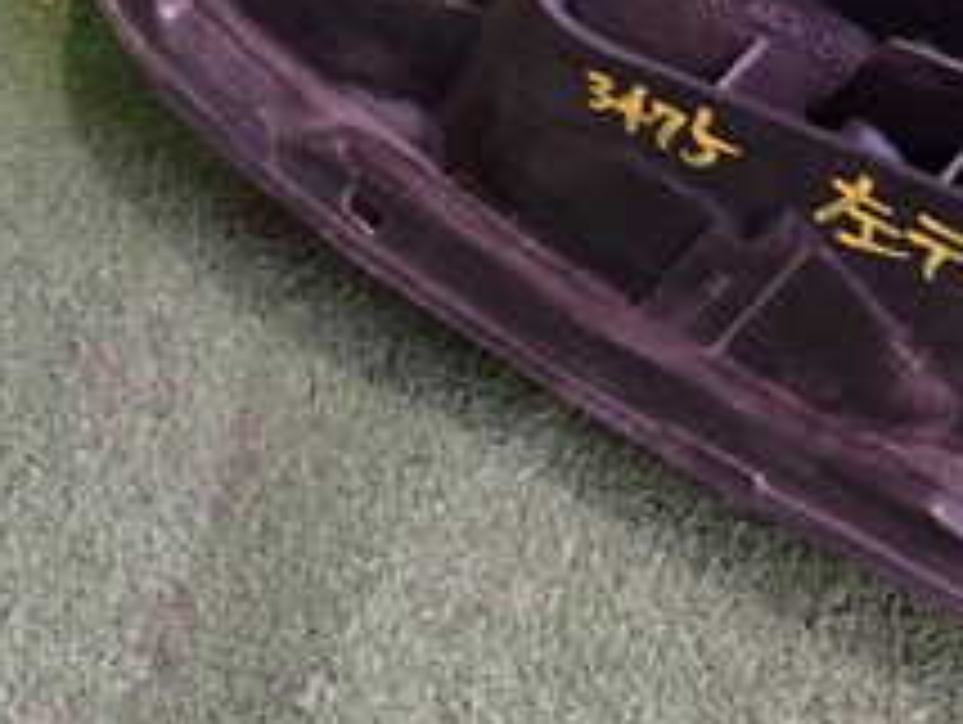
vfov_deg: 17.4
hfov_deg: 22.6
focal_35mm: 84
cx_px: 896
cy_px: 94
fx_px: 2339
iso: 200
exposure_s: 1/30
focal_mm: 5.4
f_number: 2.3
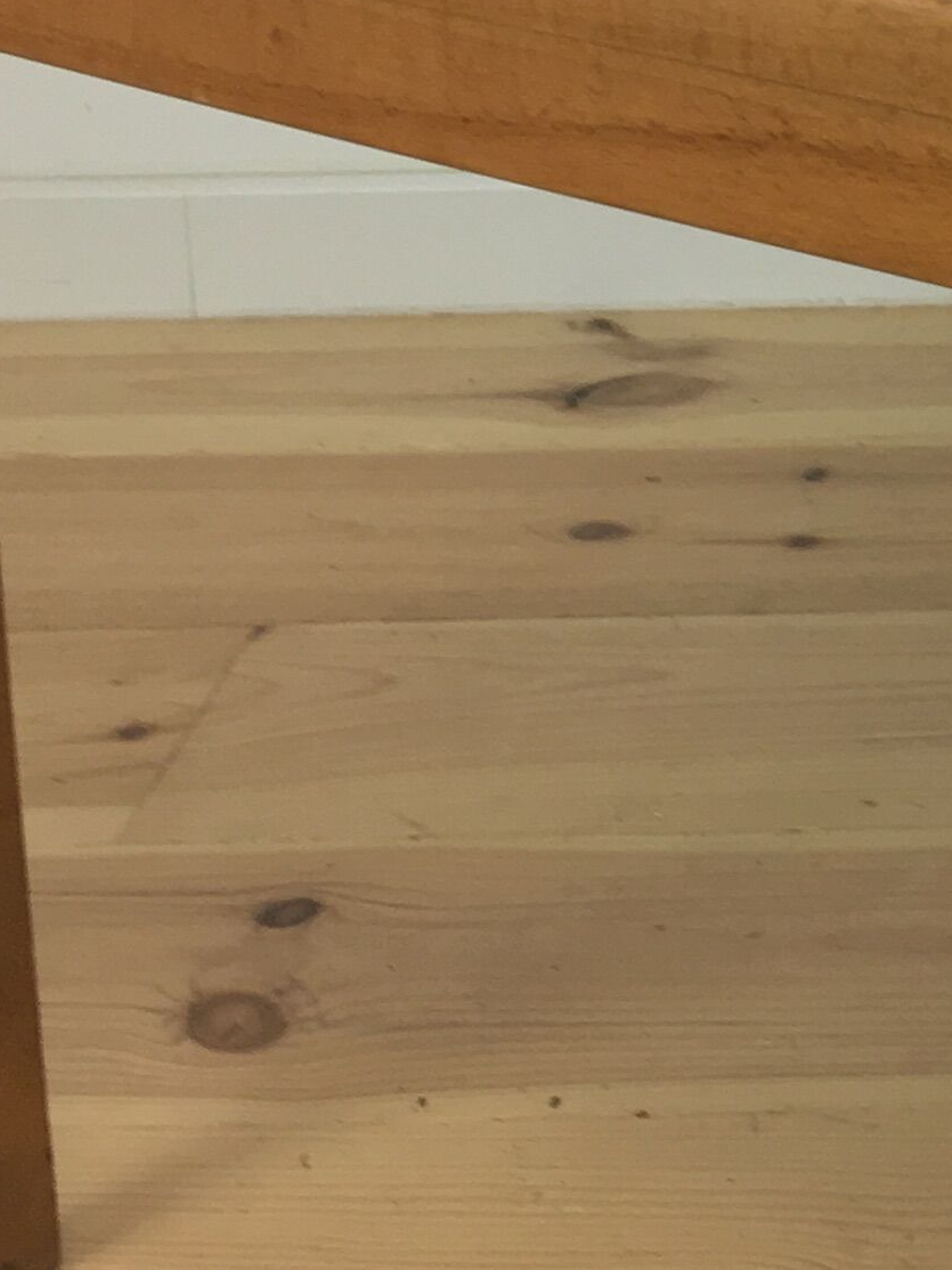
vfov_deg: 18.1
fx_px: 3852
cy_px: -105
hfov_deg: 13.4
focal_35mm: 105
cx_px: 1384
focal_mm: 4.15
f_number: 2.2
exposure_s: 1/33
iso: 32
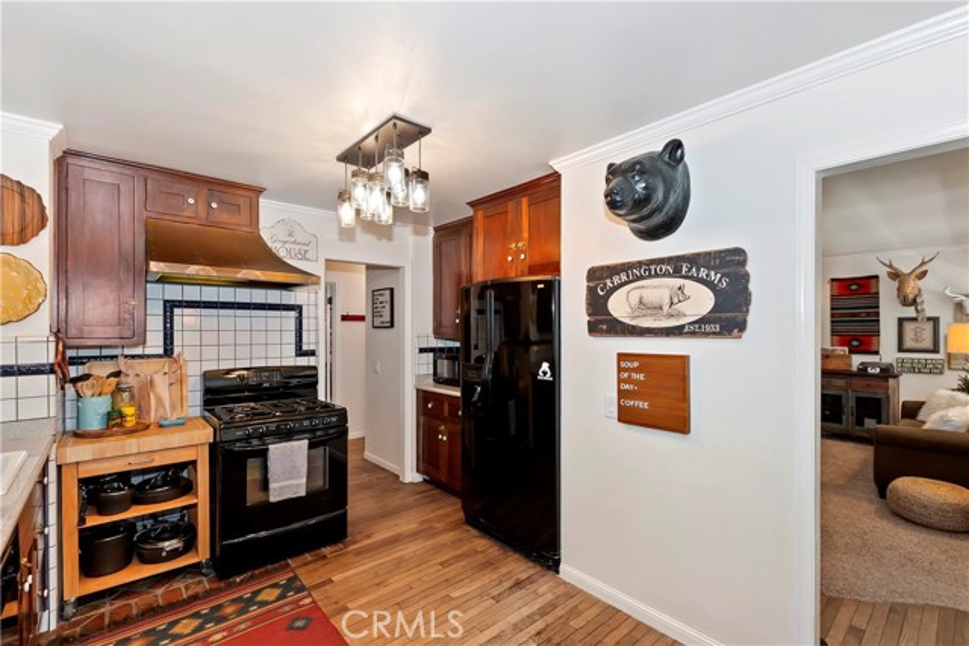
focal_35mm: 15
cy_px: 323
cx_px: 484
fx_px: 404
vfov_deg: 77.4
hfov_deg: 100.4
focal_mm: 10
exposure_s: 1/30
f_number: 8
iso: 400
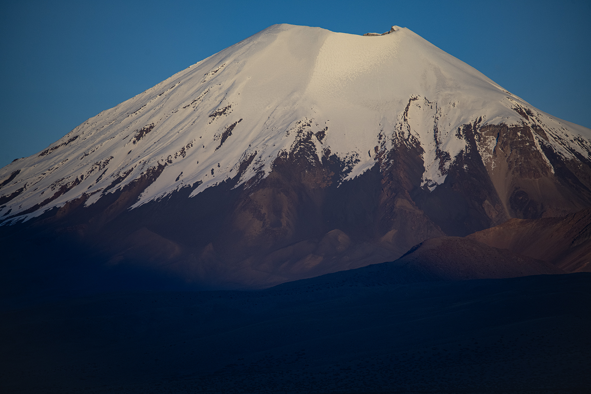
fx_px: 3776
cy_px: 197
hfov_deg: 9.0
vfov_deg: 6.0
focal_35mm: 230
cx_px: 296
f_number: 5.6
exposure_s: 1/250
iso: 400
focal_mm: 230
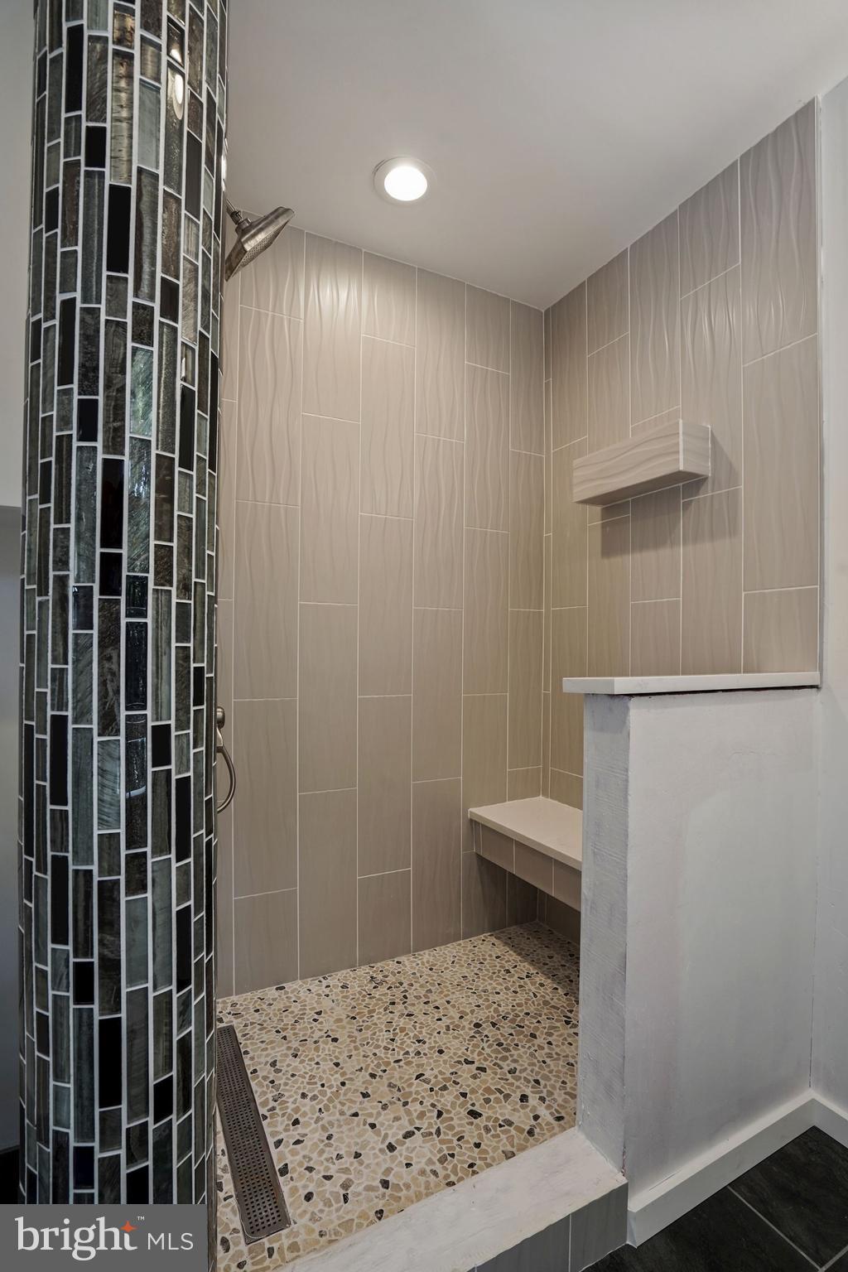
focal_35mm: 16
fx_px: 565
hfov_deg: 73.7
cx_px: 424
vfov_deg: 96.7
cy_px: 636
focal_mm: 16
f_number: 8
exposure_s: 1/30
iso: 640
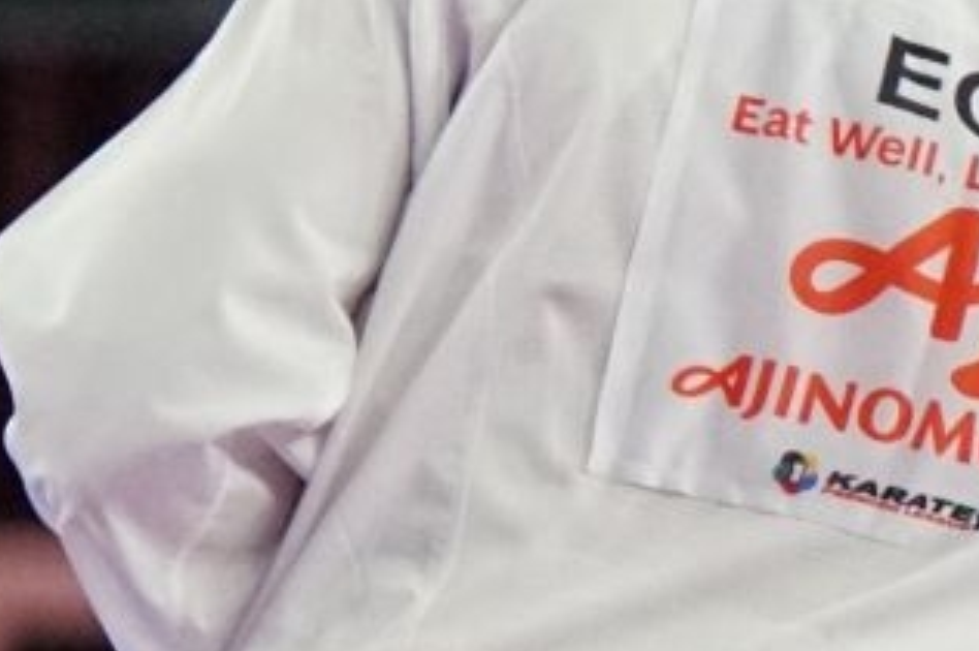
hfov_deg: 1.8
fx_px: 31373
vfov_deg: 1.2
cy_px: 465
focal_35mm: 1155
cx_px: 2742
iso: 3200
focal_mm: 135
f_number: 2.8
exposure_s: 1/2000
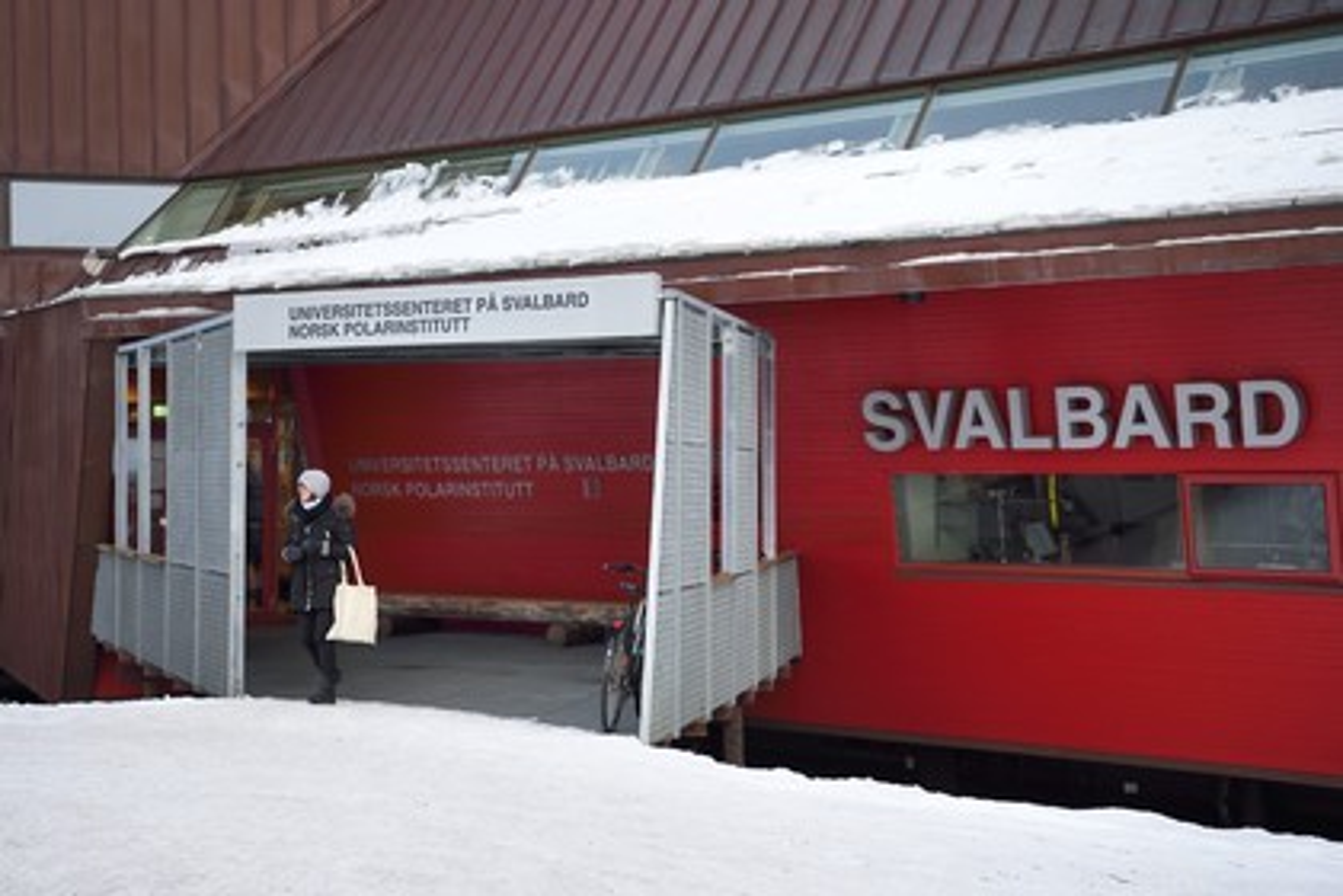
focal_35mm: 52
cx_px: 672
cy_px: 448
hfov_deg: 38.2
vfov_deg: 26.0
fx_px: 1940
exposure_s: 1/160
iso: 400
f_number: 3.5
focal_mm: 52
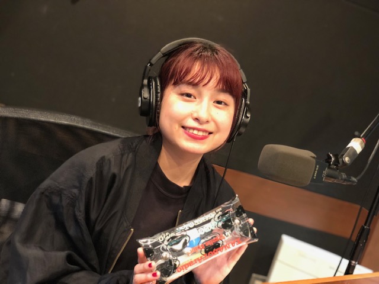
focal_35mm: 52
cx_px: 190
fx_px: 569
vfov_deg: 28.0
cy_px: 142
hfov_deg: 36.8
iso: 200
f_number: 2.4
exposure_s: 1/8
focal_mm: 6
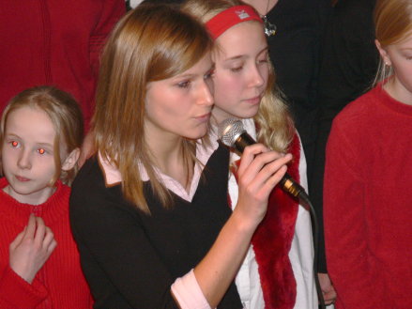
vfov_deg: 3.5
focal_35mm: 420
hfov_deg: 4.7
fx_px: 4997
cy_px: 154
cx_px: 206
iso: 100
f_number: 4
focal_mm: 88.8
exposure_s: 1/30
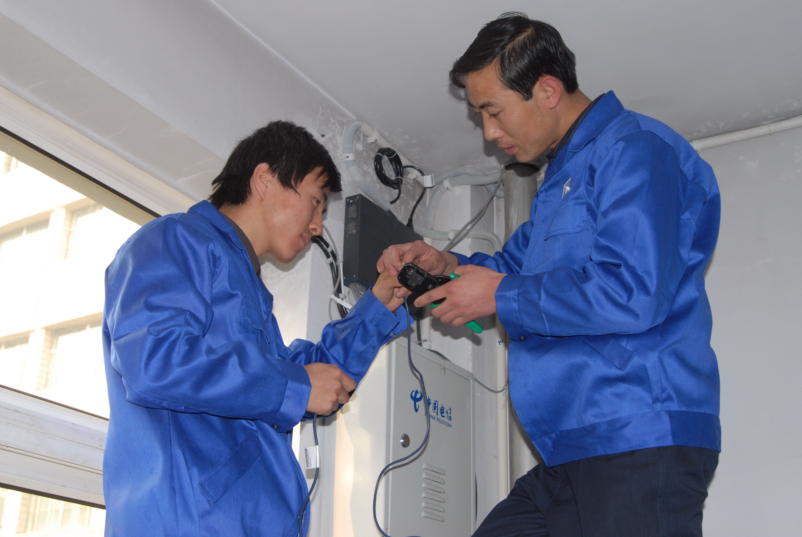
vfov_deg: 16.3
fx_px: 1874
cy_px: 268
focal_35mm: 84
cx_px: 401
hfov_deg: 24.2
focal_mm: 56
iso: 250
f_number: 6.3
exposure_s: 1/60
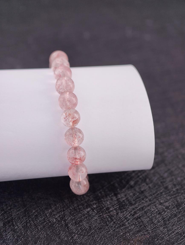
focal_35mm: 85
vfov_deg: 23.0
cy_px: 122
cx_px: 92
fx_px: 604
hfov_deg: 17.4
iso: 125
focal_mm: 22.48
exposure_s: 1/160
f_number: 2.67
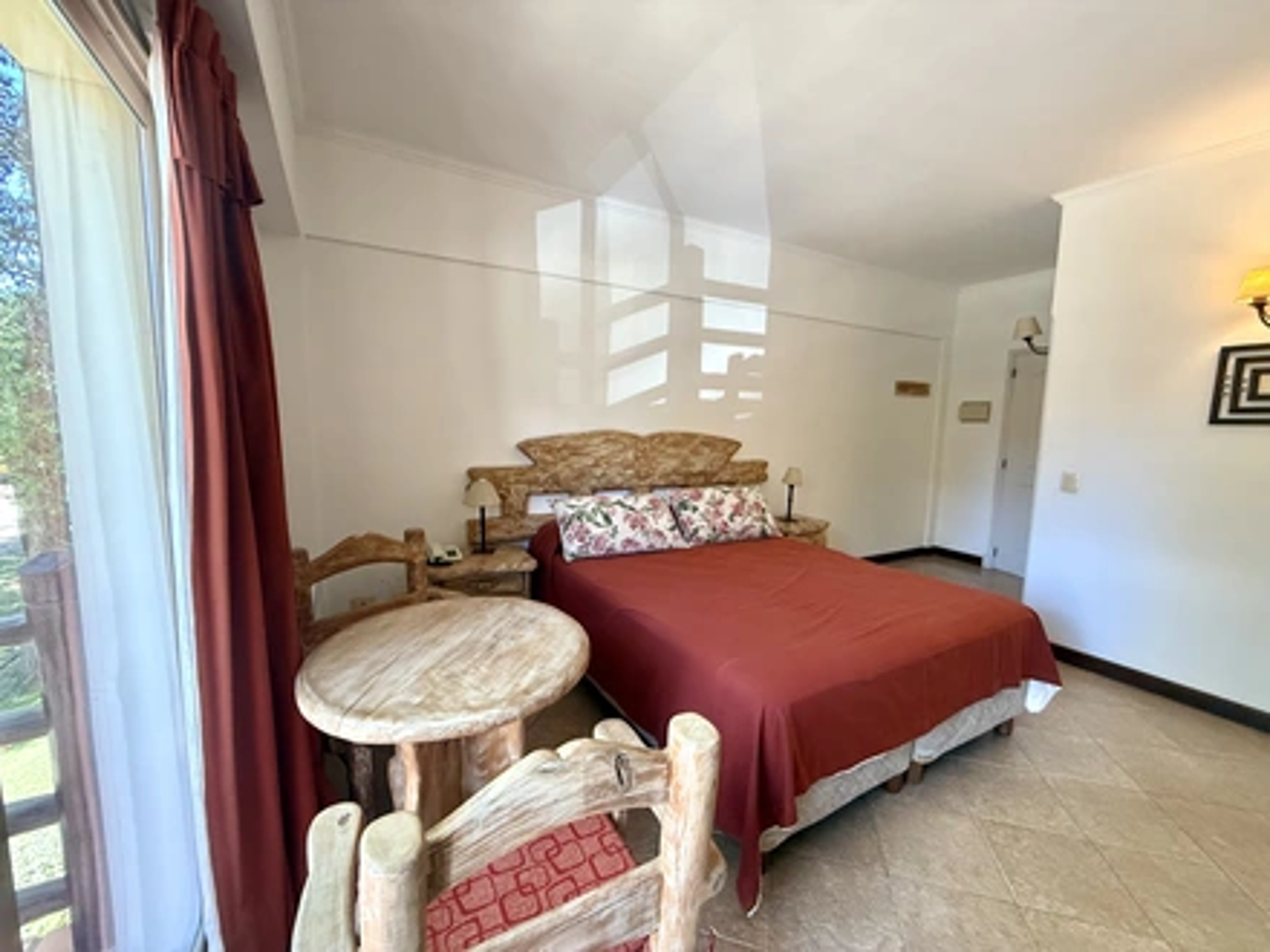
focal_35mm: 14
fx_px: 514
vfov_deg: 85.7
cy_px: 476
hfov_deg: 102.1
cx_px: 635
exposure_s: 1/99
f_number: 2.2
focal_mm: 2.22
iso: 320
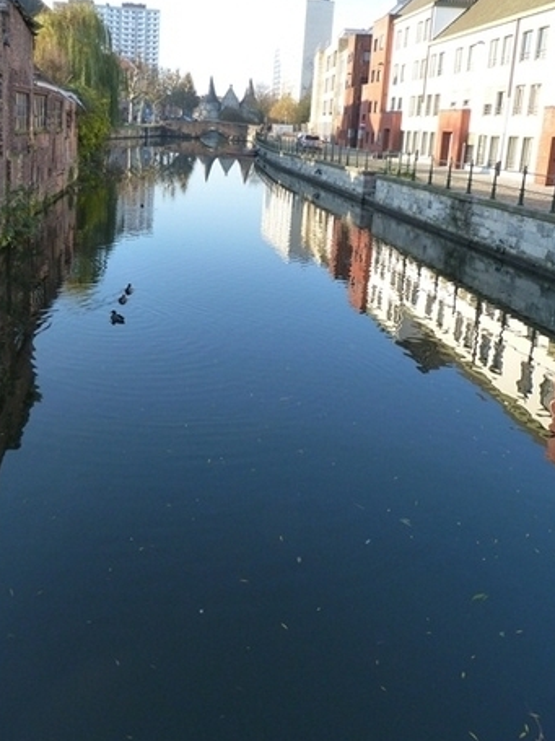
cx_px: 231
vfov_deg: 54.9
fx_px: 706
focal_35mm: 33
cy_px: 288
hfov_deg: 42.8
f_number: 4
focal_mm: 4.5
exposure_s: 1/100
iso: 125
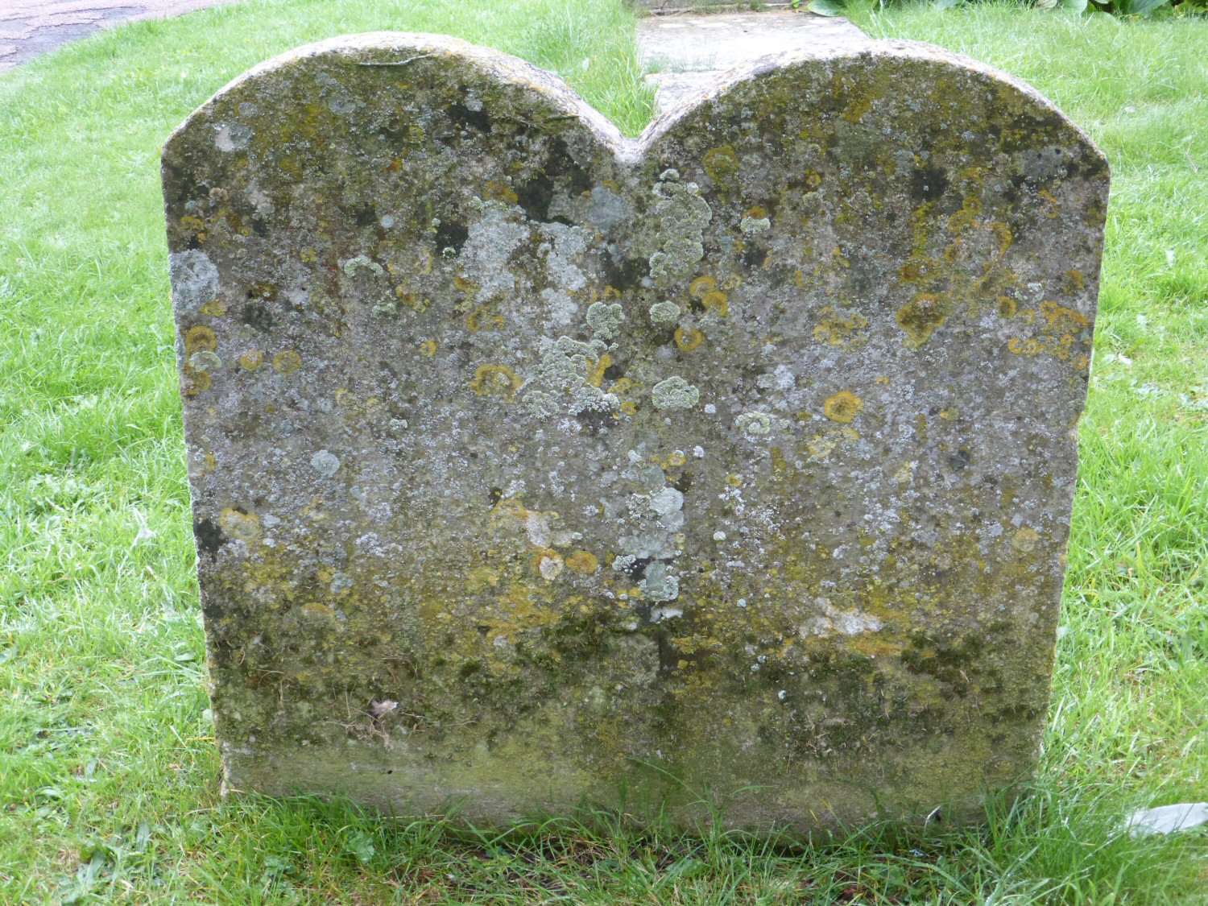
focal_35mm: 49
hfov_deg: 38.9
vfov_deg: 29.7
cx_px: 604
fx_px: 1710
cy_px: 453
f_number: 4.2
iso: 400
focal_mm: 8.5
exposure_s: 1/60
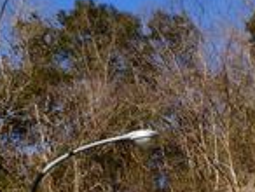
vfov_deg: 8.8
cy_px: 300
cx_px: 286
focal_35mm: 164
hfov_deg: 11.8
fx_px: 1210
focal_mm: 5.3
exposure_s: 1/125
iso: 80
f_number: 8.8
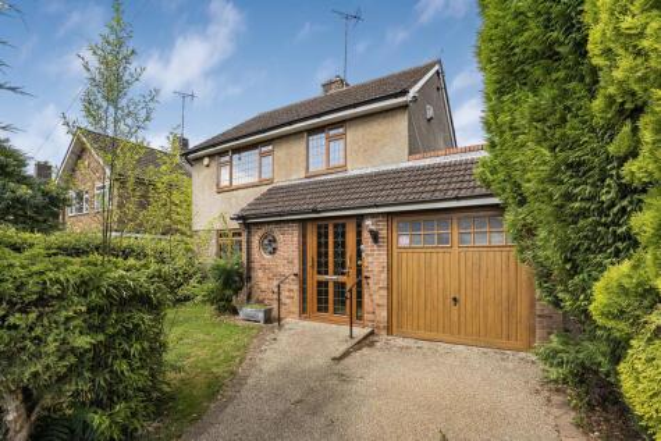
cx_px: 330
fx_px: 294
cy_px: 220
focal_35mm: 16
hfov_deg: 96.7
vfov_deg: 73.8
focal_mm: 16
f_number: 9
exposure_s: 1/160
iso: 250
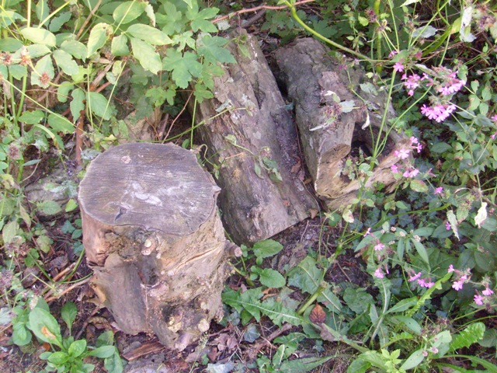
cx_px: 248
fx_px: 503
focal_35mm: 35
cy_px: 186
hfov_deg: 52.6
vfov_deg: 40.7
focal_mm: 5.8
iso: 200
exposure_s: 1/20
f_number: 2.8
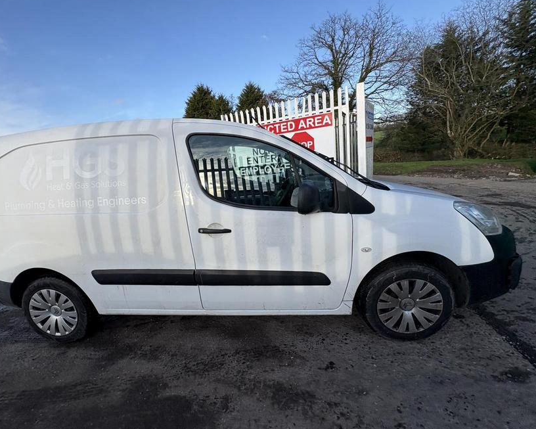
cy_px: 212
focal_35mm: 15
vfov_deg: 84.0
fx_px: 238
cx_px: 245
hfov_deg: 96.6
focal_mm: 2.22
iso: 50
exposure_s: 1/968
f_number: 2.2
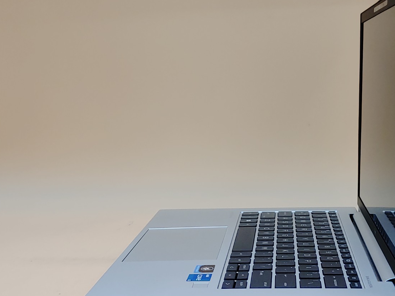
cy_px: 155
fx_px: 685
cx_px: 242
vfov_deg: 24.4
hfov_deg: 32.1
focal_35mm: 60
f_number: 1.8
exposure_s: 1/120
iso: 50
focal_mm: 4.36
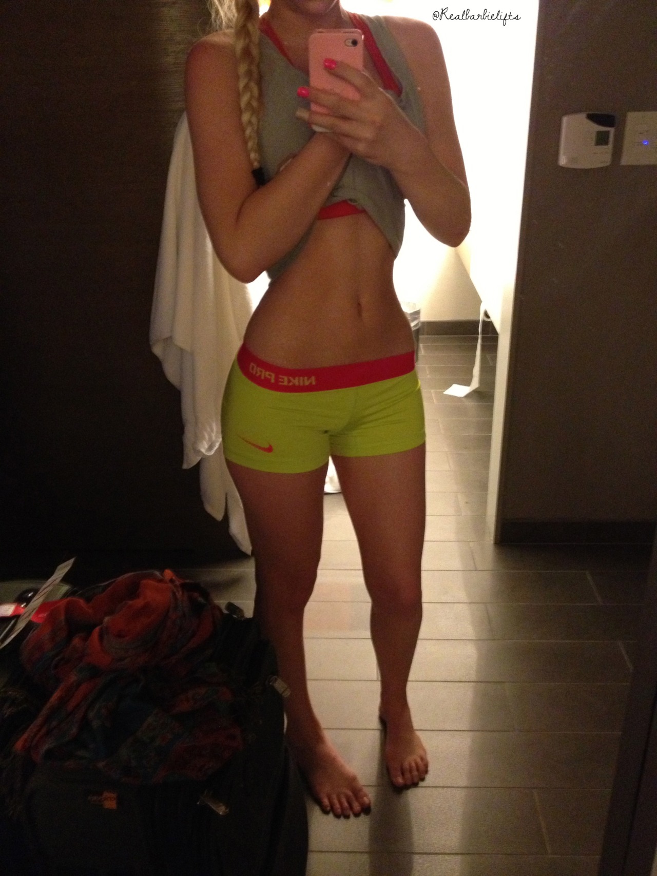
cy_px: 438
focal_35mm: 35
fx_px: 886
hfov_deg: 40.7
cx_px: 328
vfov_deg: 52.6
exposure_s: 1/15
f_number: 2.4
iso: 500
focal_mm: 4.28
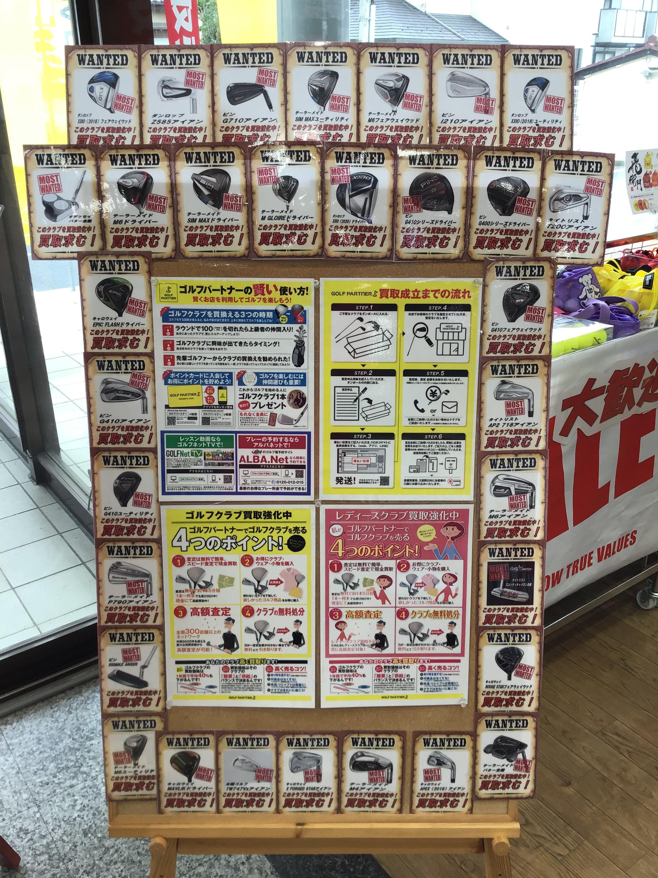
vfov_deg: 58.4
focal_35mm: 31
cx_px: 329
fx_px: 786
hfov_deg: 45.4
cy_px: 439
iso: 25
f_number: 2.4
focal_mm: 3.3
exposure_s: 1/60
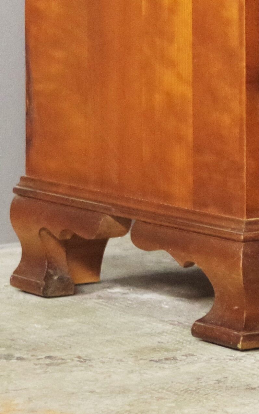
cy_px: -179
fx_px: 2531
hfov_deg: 5.8
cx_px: 432
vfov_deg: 9.2
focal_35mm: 224
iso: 1600
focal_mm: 32.5
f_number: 4
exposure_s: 1/60
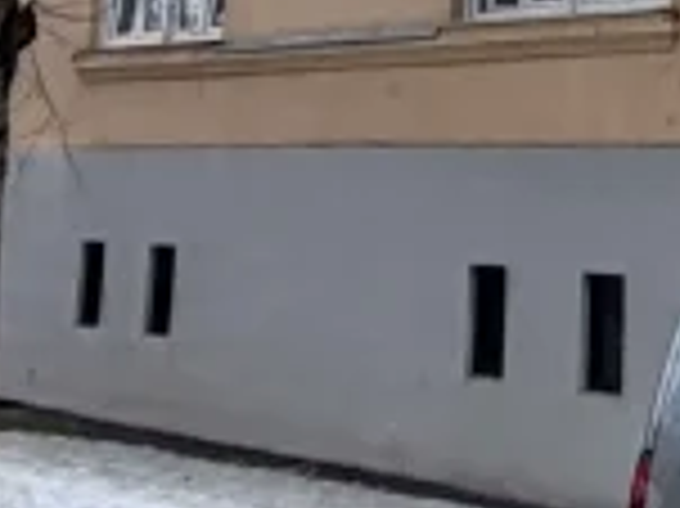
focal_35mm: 105
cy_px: -593
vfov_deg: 12.1
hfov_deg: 18.2
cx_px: 685
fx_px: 2061
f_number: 2.2
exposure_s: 1/1000
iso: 50
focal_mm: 1.96
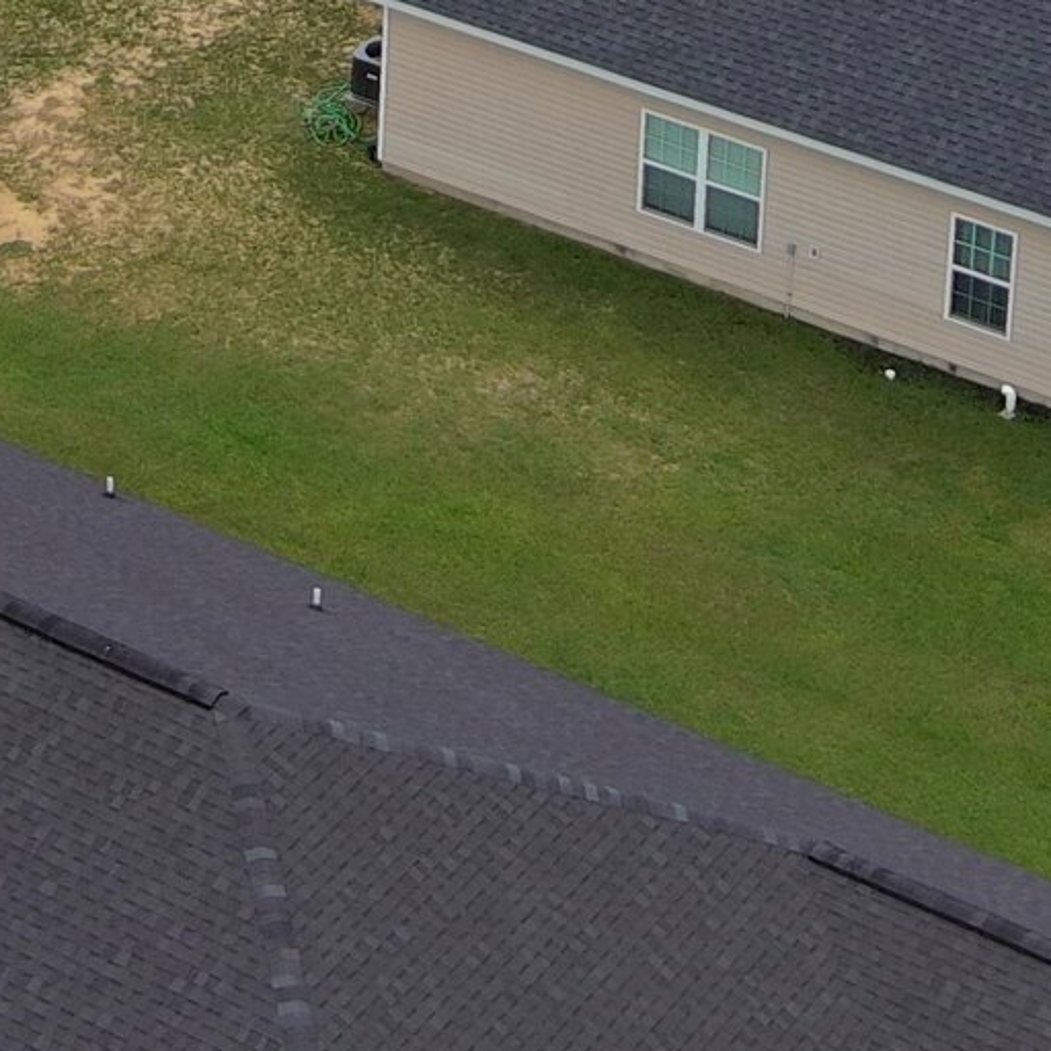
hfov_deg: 11.7
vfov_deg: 11.0
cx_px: -57
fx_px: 5084
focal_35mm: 148
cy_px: -856
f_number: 2.8
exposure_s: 1/843
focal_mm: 10.57
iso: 100
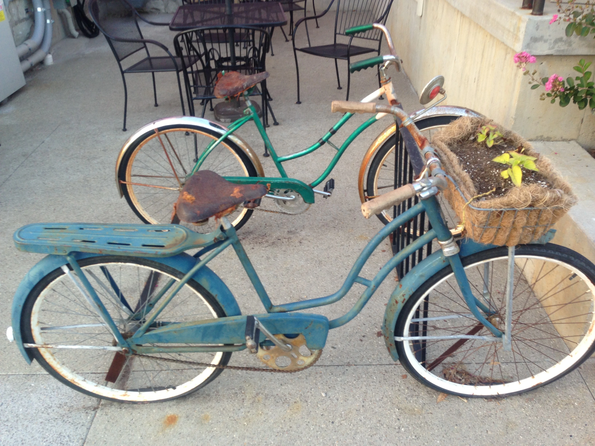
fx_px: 567
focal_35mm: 33
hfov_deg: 55.4
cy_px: 223
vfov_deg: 42.9
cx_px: 298
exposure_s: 1/30
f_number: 2.4
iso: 50
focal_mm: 4.13
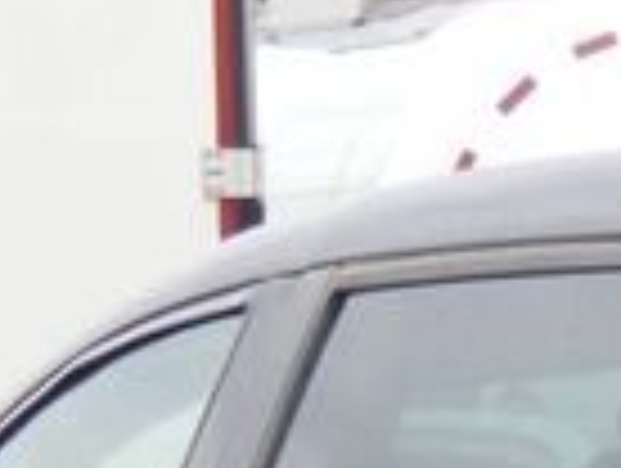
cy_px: 1328
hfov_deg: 3.8
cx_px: 1480
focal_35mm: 519
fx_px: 9327
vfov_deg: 2.8
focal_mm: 12.5
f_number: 5.6
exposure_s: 1/80
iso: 160
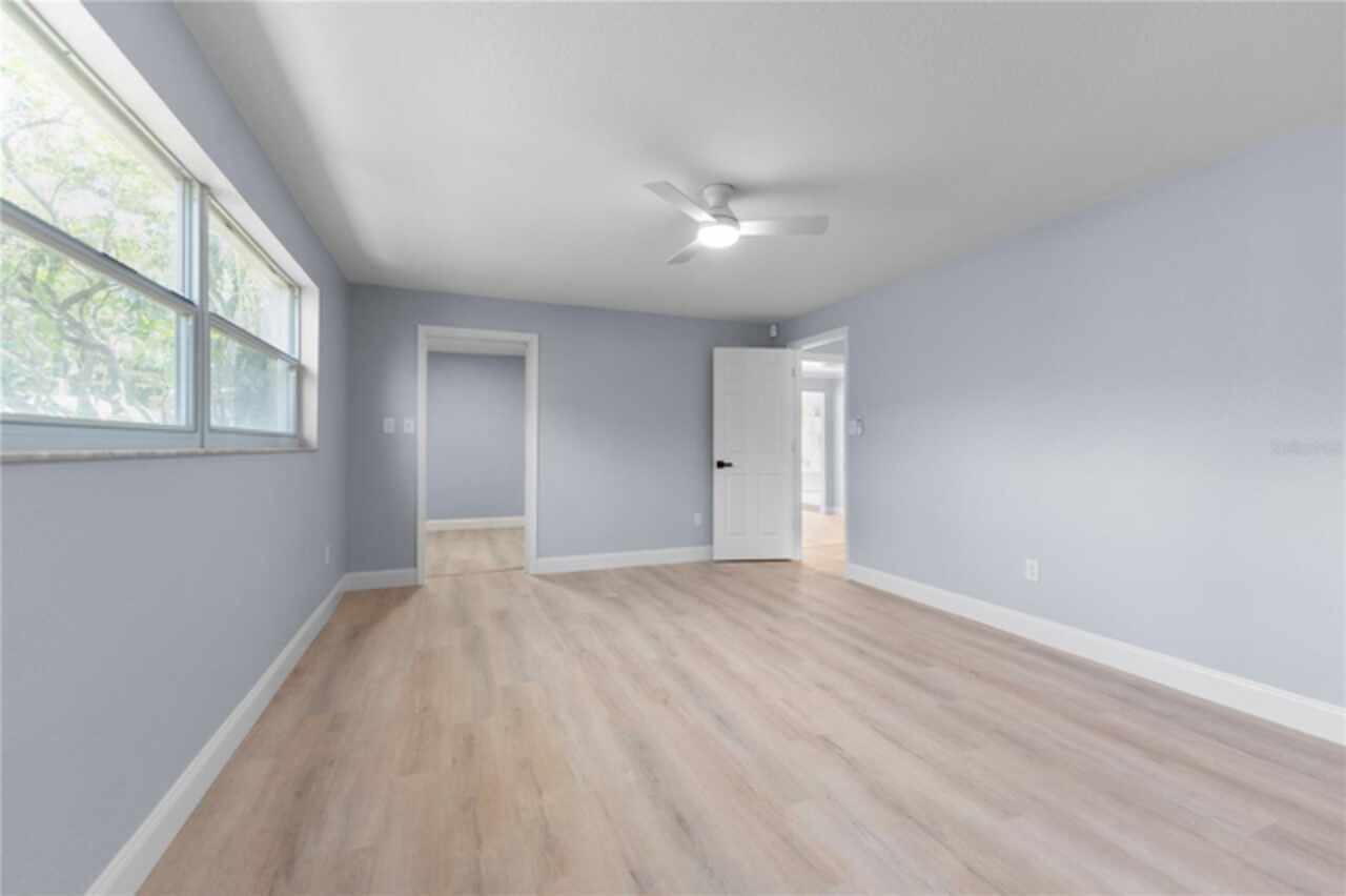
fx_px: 523
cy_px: 448
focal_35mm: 14
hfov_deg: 104.3
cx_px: 673
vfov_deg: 81.1
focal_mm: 14
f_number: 2.8
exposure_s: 1/60
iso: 250
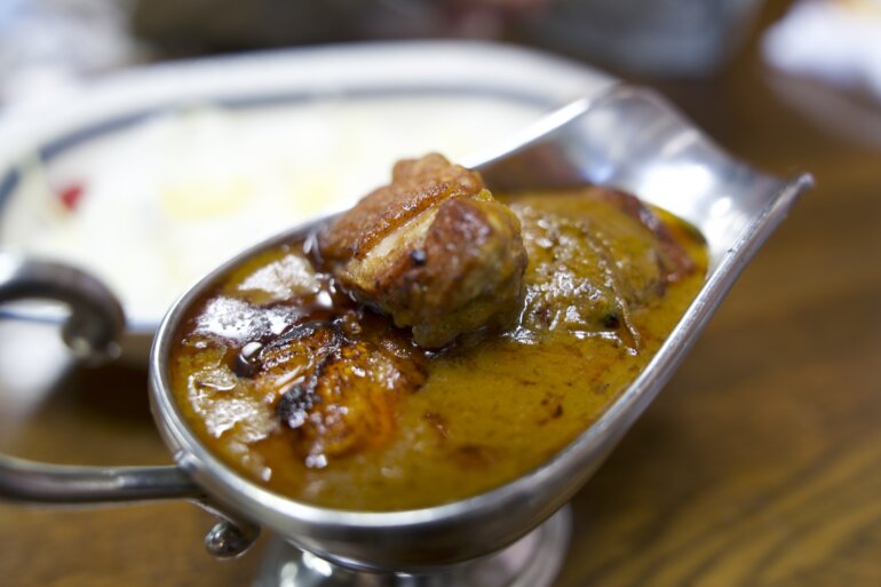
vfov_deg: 42.3
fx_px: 758
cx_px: 440
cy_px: 294
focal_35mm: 31
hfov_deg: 60.3
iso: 800
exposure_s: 1/40
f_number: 3.2
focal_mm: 31
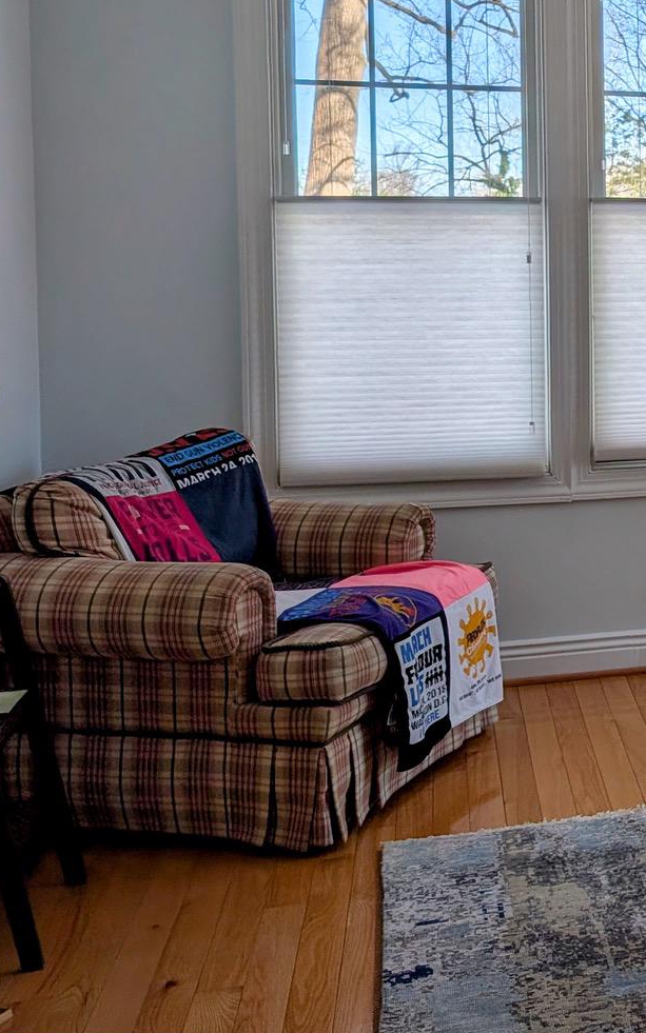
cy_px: 317
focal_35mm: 53
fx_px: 1493
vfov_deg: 37.6
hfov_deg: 20.3
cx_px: 1013
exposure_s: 1/1890
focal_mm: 6.9
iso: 20
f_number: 1.68
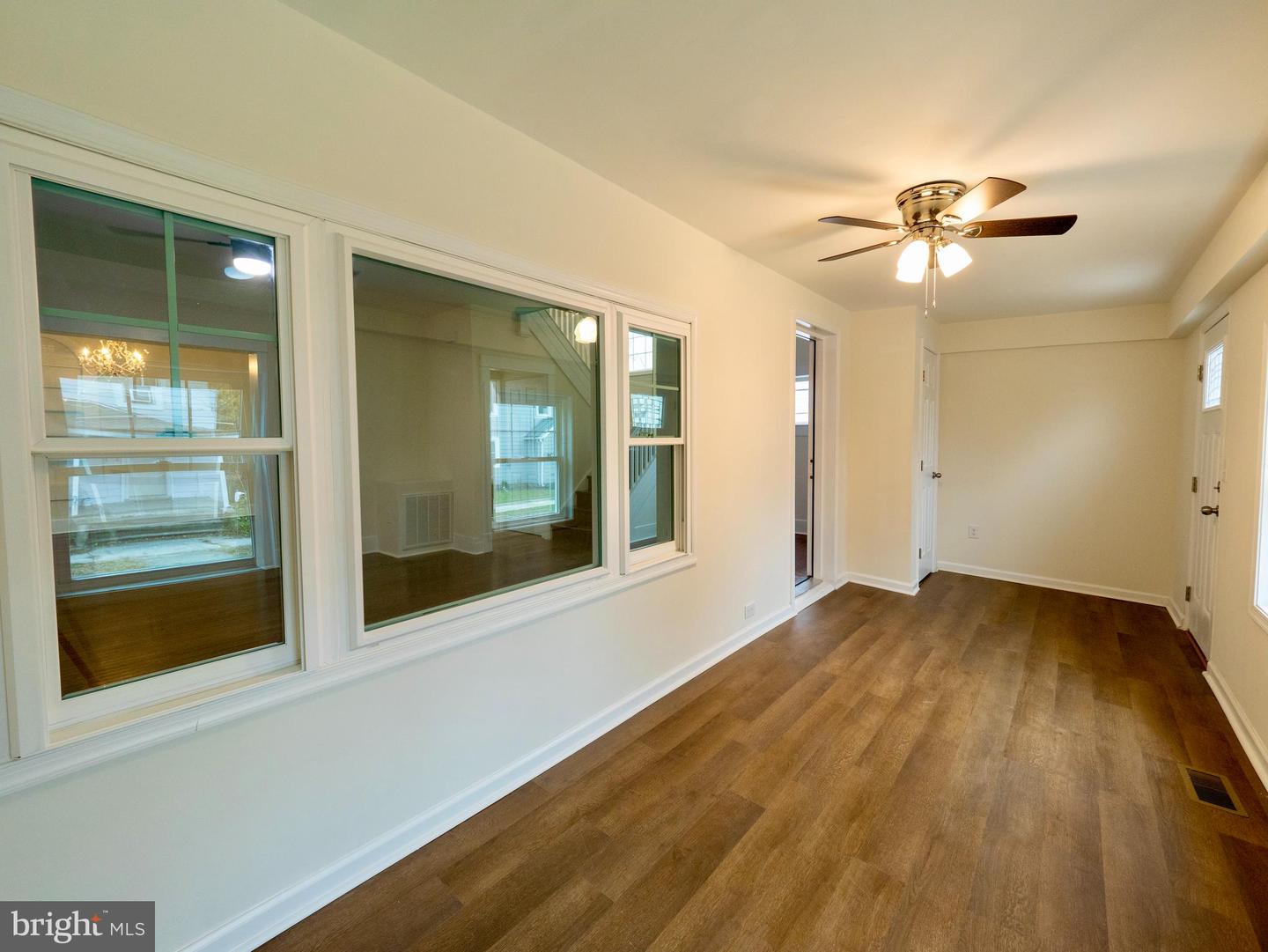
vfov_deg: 85.7
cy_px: 476
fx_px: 513
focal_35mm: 14
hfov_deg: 102.0
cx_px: 634
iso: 400
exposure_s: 1/30
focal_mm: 7
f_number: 4
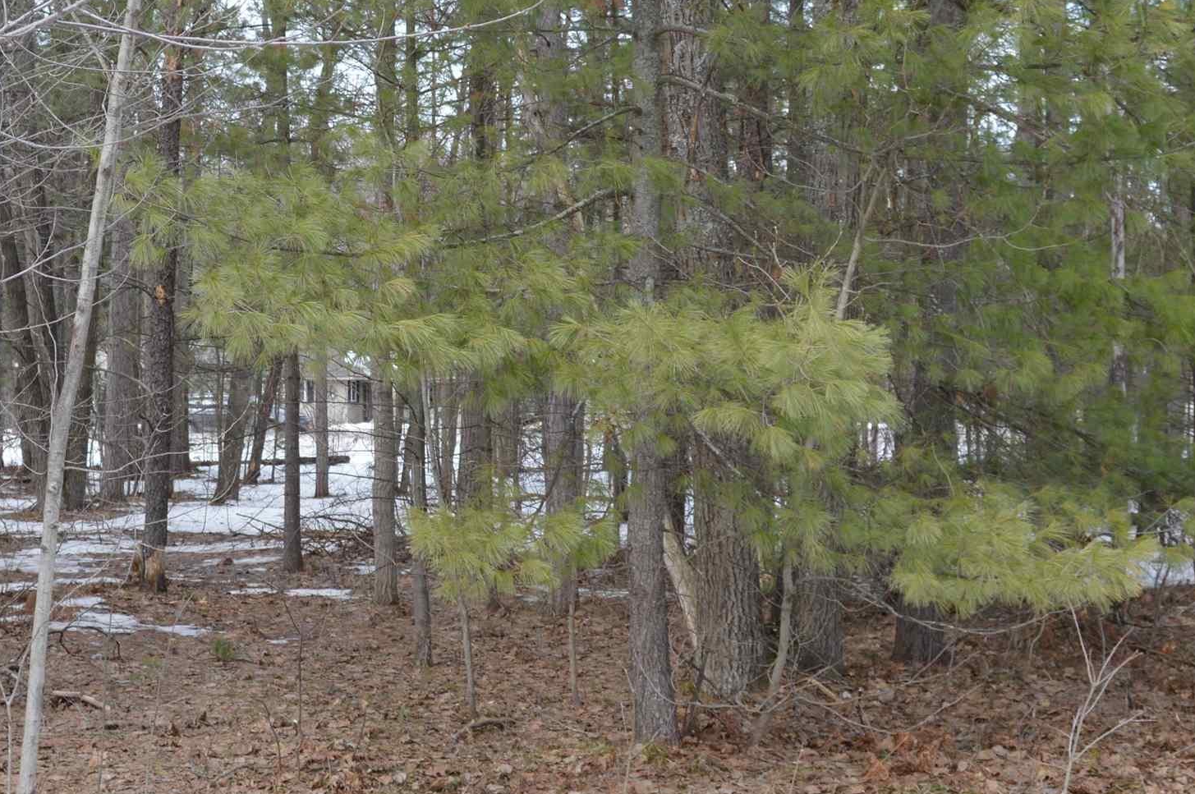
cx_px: 352
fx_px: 1890
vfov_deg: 23.7
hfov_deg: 34.6
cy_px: 296
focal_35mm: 57
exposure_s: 1/125
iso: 100
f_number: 5.6
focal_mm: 18
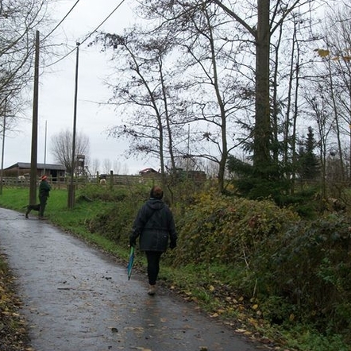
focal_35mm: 60
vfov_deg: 28.6
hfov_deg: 28.6
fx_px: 688
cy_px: 173
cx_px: 150
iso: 80
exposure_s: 1/80
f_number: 3.6
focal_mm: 8.8
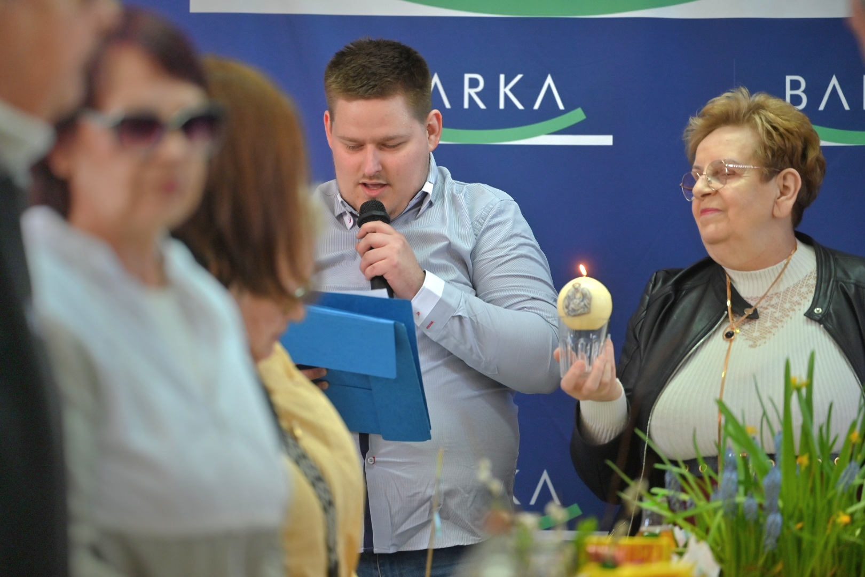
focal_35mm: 180
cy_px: 288
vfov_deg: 7.6
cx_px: 432
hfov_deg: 11.4
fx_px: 4325
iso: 450
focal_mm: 180
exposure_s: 1/400
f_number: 2.8
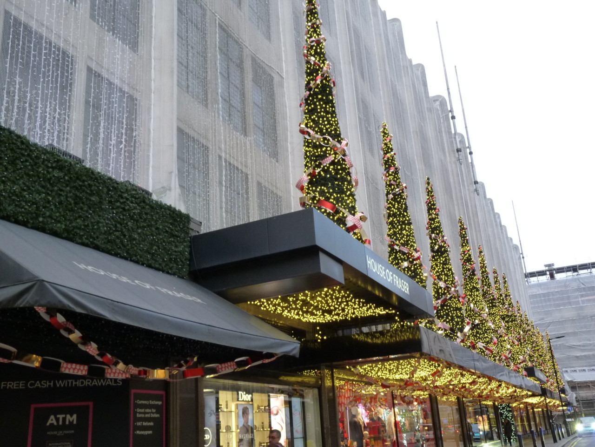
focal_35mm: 36
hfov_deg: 51.4
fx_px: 619
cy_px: 224
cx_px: 298
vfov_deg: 39.7
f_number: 3
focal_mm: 6.4
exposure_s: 1/30
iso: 250
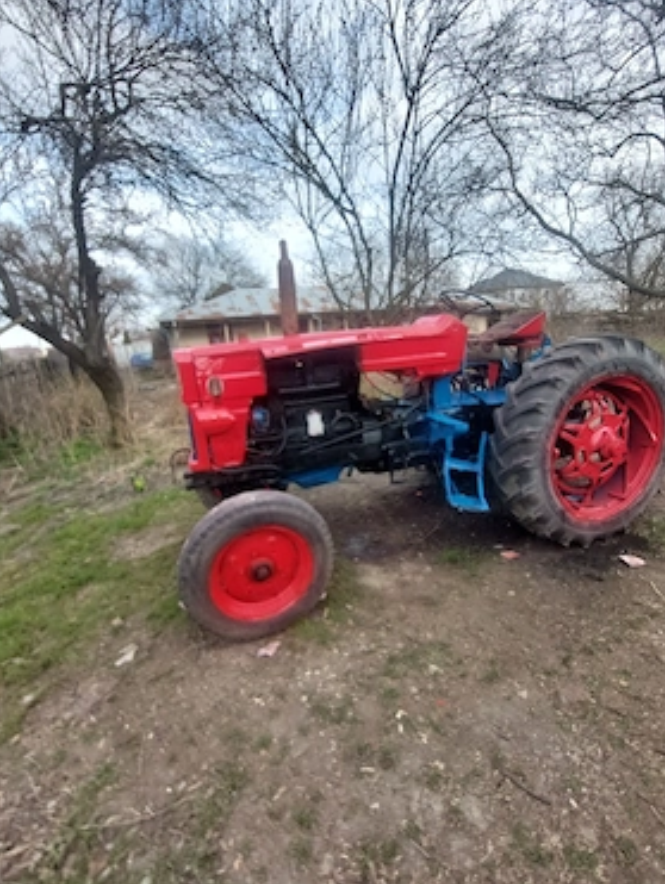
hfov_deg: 85.8
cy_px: 429
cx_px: 341
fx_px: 358
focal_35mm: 14
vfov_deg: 102.0
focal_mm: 1.74
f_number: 2.2
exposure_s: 1/238
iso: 50
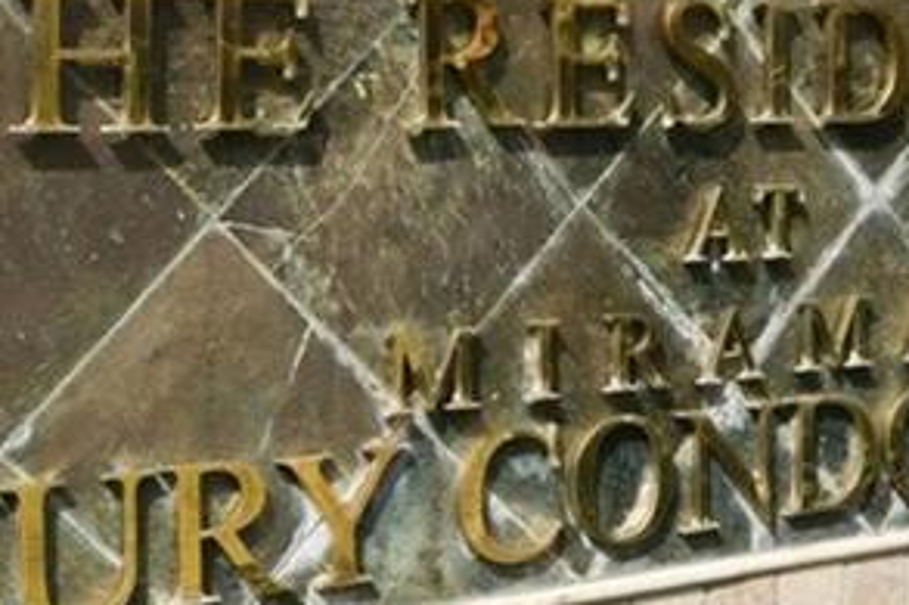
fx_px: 2069
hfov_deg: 24.0
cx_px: 844
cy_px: 180
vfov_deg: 16.6
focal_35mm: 82
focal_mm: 10
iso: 100
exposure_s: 1/125
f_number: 9
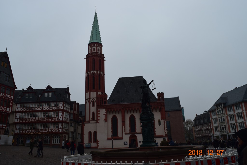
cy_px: 82
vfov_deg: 47.9
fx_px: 185
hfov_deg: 67.4
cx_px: 124
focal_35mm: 27
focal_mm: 18
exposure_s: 1/200
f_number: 10
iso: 400
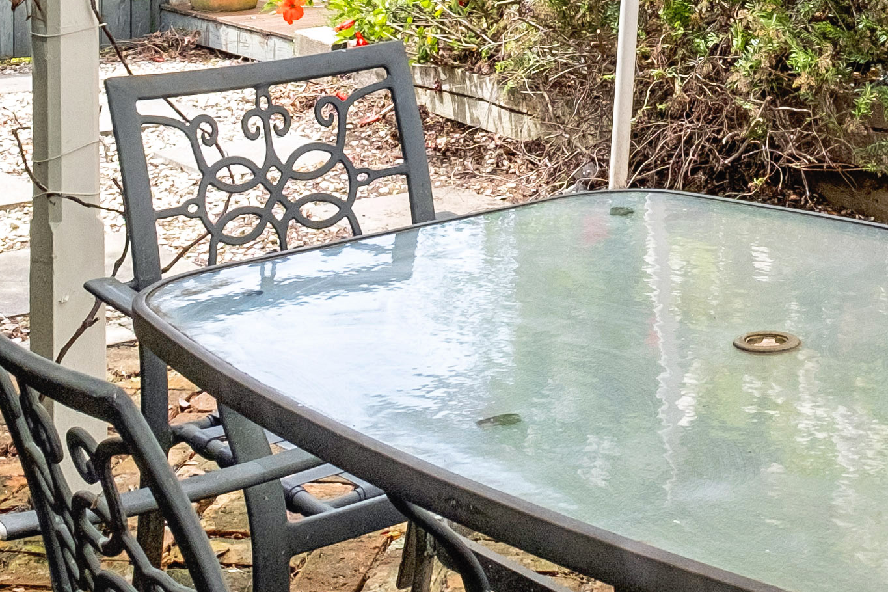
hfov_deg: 25.9
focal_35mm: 77
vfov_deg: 16.5
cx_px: 700
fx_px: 1899
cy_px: -231
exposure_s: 1/250
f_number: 8
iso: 250
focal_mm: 11
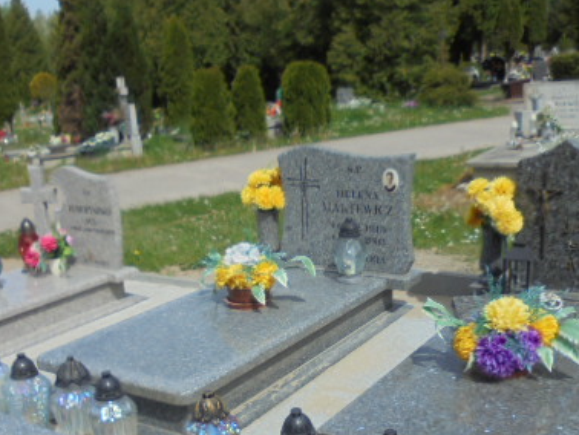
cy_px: 314
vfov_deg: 32.4
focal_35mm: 44
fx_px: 736
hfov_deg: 42.9
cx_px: 316
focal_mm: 4.6
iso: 100
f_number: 11.5
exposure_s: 1/160
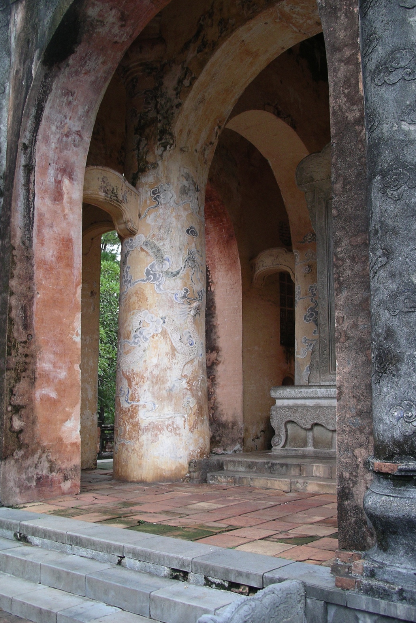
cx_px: 200
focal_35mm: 39
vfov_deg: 49.5
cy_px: 308
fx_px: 676
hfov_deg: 34.2
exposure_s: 1/30
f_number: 2.8
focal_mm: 7.8
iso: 125
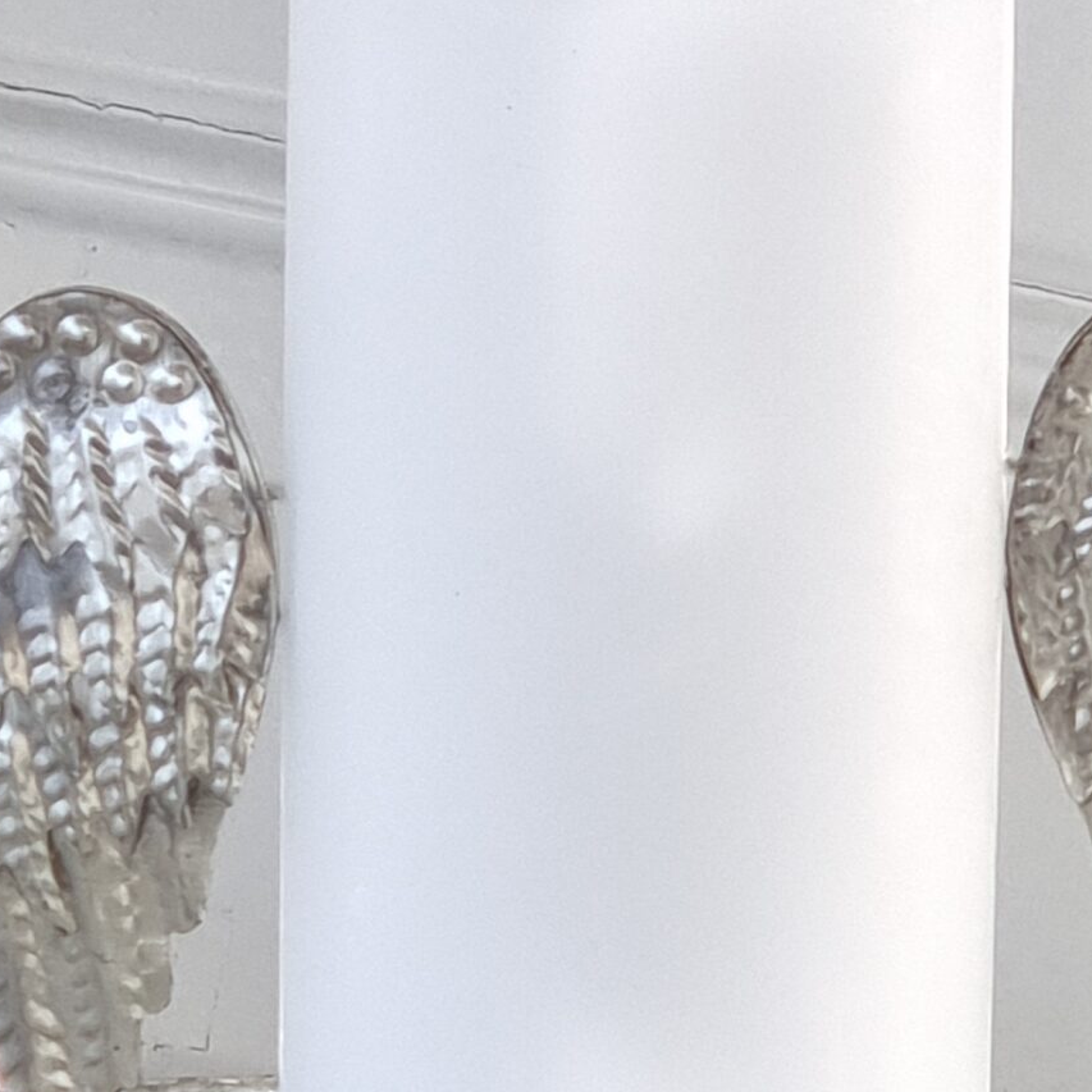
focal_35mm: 191
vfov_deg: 9.2
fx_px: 6817
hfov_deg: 9.2
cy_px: 365
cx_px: 618
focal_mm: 9
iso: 40
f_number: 2.4
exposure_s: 1/198
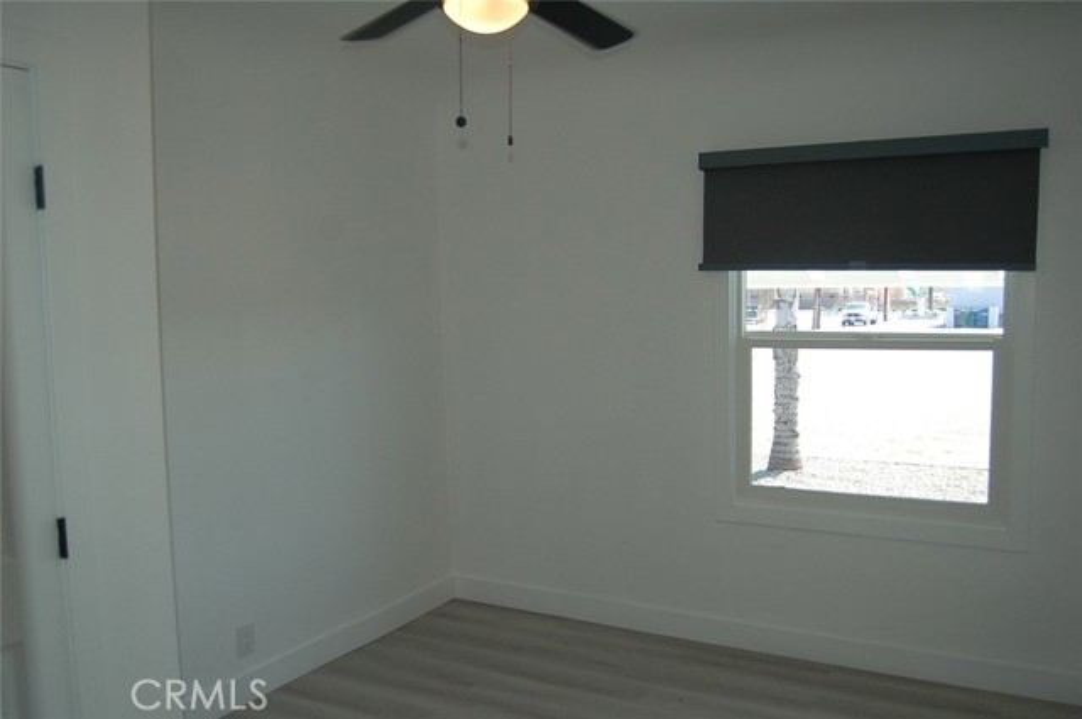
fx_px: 901
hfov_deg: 62.0
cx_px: 541
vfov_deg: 43.5
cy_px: 360
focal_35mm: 30
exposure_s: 1/250
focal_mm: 20
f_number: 3.8
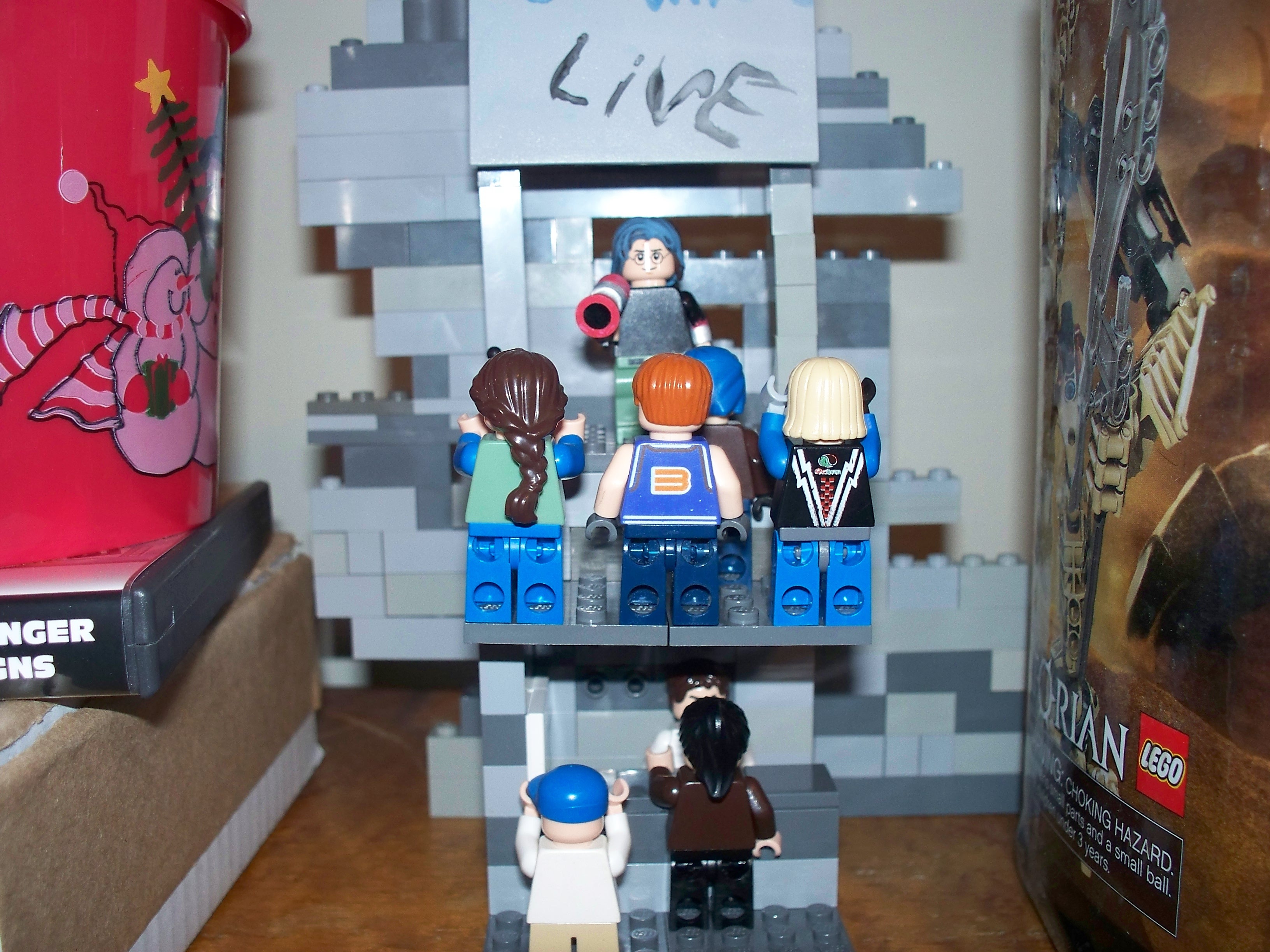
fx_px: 1321
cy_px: 476
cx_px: 635
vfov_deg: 39.7
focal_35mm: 36
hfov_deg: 51.4
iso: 200
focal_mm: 7.54
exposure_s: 1/30
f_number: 2.8
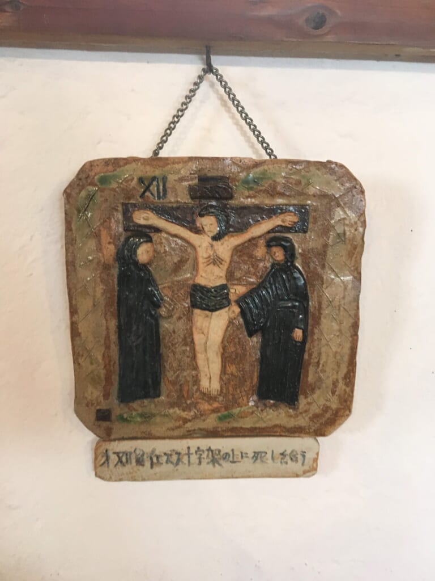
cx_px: 218
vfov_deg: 61.7
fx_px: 486
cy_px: 290
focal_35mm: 29
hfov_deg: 48.2
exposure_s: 1/20
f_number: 2.2
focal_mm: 4.15
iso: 200
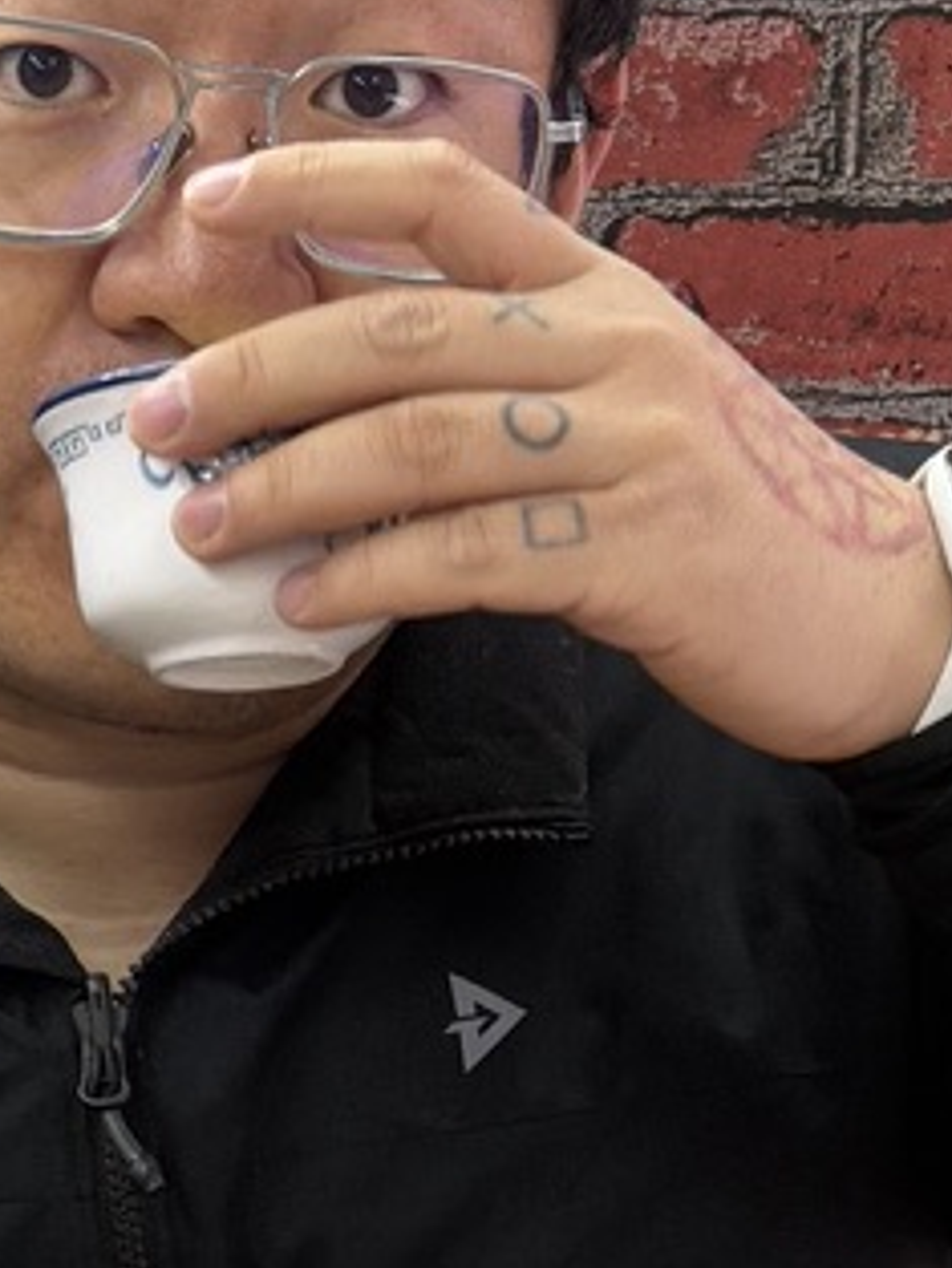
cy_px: 1377
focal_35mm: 157
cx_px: 194
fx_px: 5753
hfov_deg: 9.4
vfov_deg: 12.4
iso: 160
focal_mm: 6.76
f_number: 1.78
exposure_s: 1/50
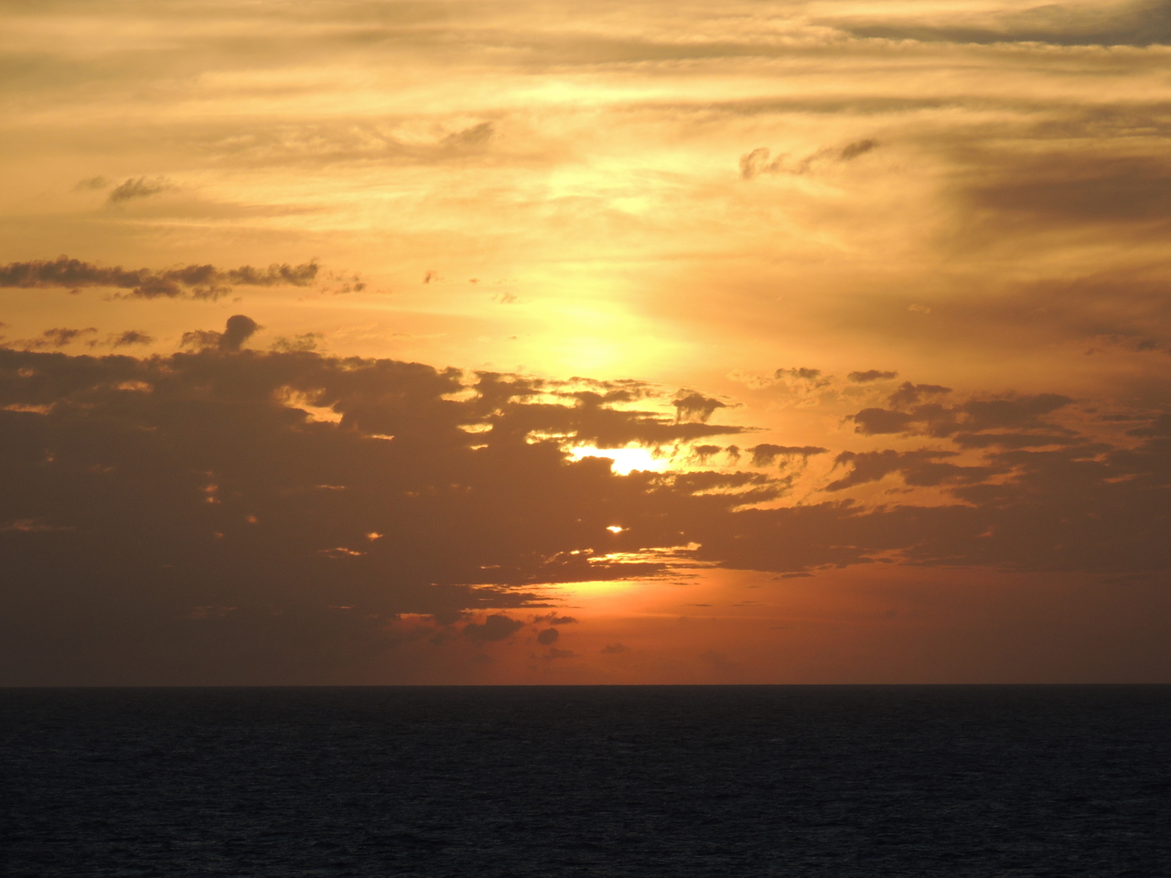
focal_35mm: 225
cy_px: 439
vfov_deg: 6.6
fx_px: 7611
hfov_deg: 8.8
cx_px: 586
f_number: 4.6
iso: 100
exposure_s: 1/800
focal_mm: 40.1
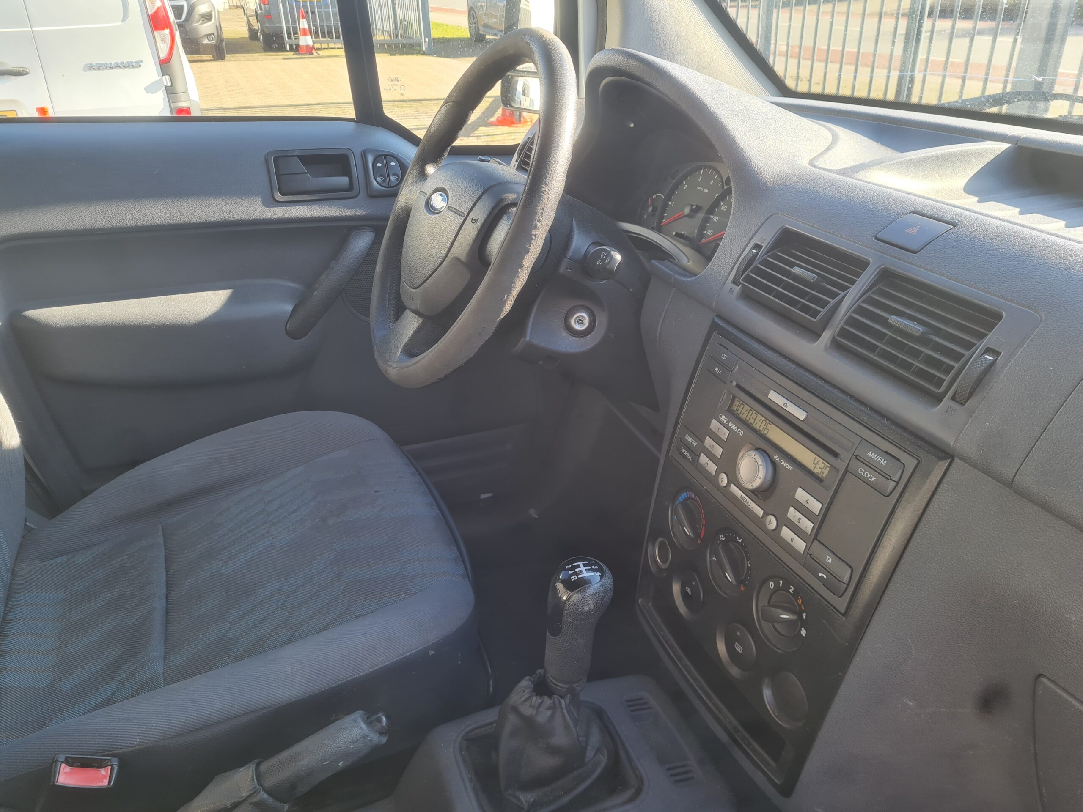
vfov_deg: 53.1
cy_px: 406
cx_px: 542
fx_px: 813
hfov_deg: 67.3
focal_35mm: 26
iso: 50
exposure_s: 1/138
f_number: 1.8
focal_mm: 5.4
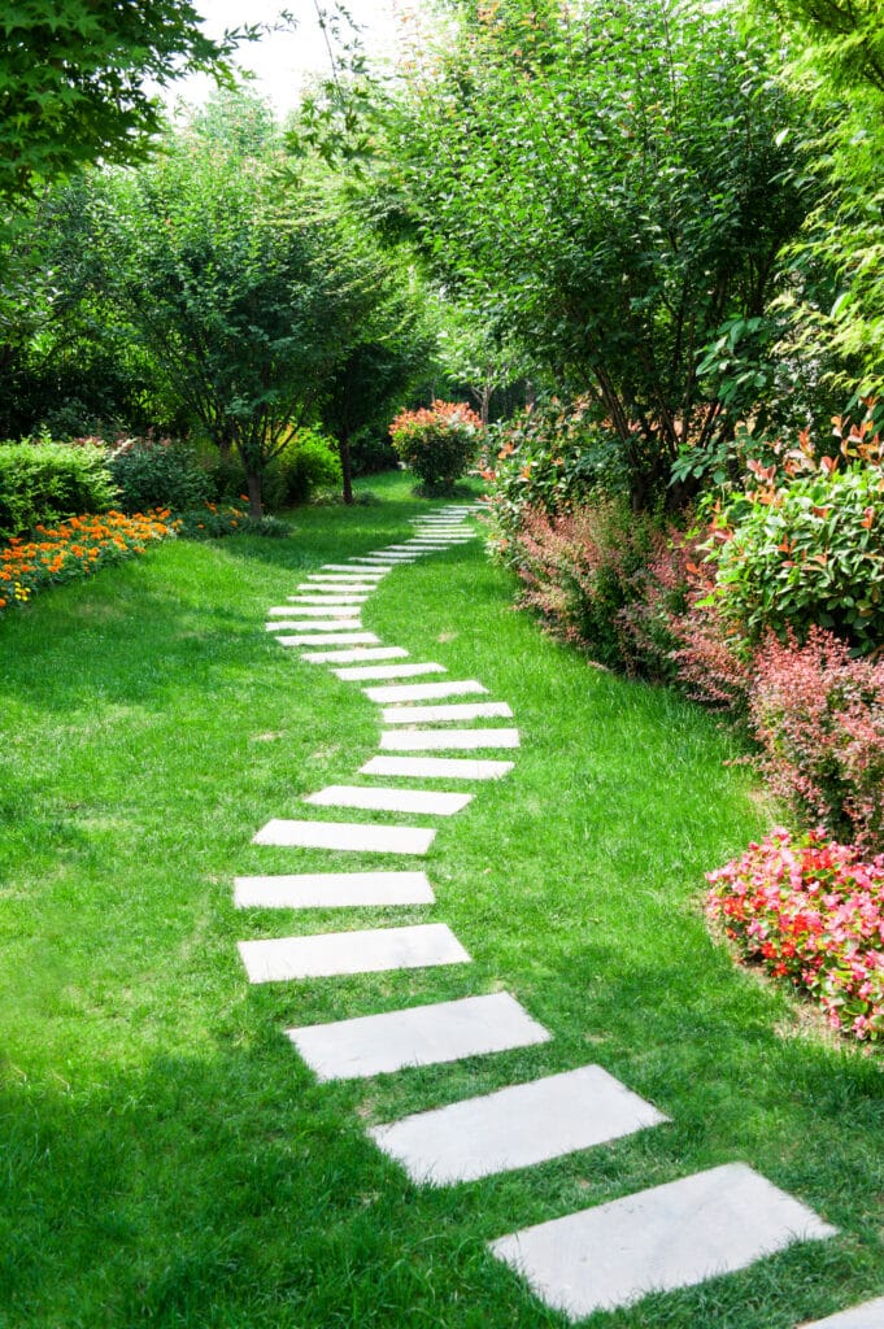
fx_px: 1550
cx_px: 442
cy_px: 664
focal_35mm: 42
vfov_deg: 46.4
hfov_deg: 31.8
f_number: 8
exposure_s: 1/160
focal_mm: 42
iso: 200
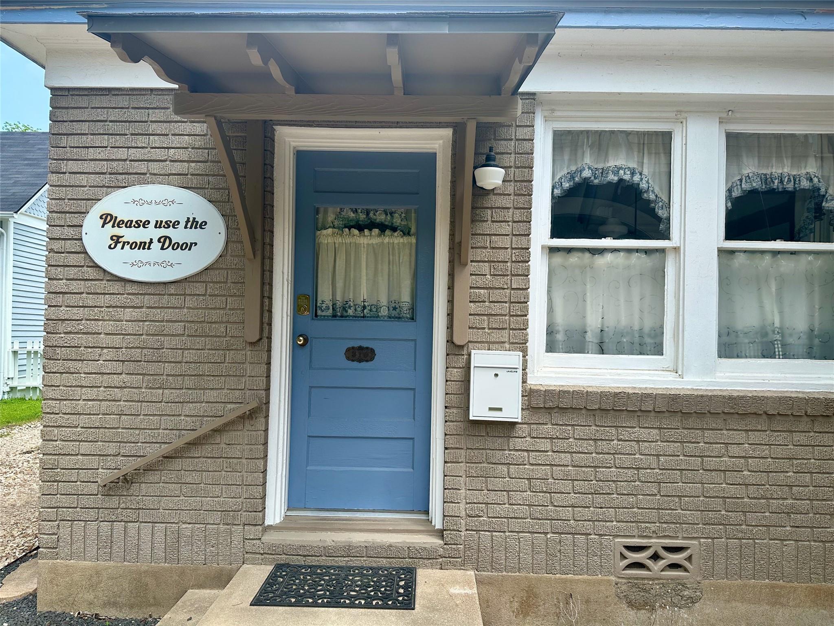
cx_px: 417
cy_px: 313
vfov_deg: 56.8
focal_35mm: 24
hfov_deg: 71.6
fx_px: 578
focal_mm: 6.86
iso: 80
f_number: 1.78
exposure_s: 1/1562
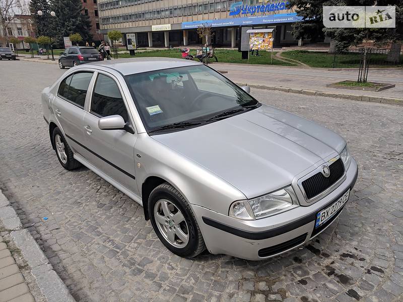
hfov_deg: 67.3
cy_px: 151
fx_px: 303
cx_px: 202
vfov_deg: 53.1
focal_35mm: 26
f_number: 2
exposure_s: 1/2326
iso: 51
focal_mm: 4.7
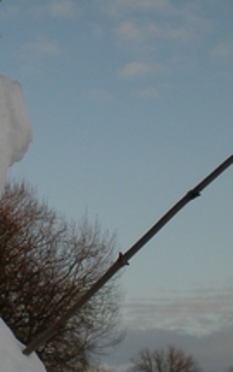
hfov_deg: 11.5
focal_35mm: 112
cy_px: 193
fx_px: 1138
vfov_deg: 18.6
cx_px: -45
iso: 64
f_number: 4.6
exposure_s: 1/193
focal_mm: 6.3
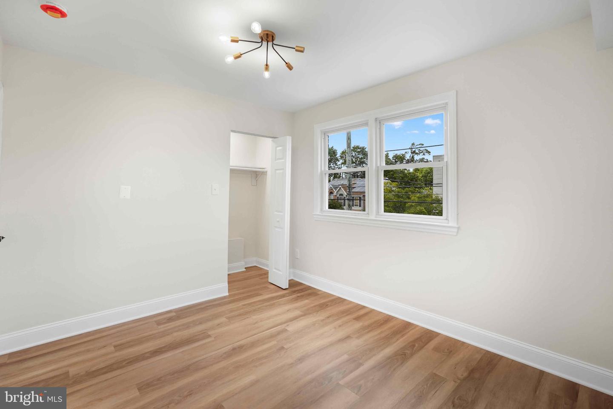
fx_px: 272
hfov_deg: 96.7
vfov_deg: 73.7
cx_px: 306
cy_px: 204
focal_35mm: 16
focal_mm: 16
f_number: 4
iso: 400
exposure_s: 1/30
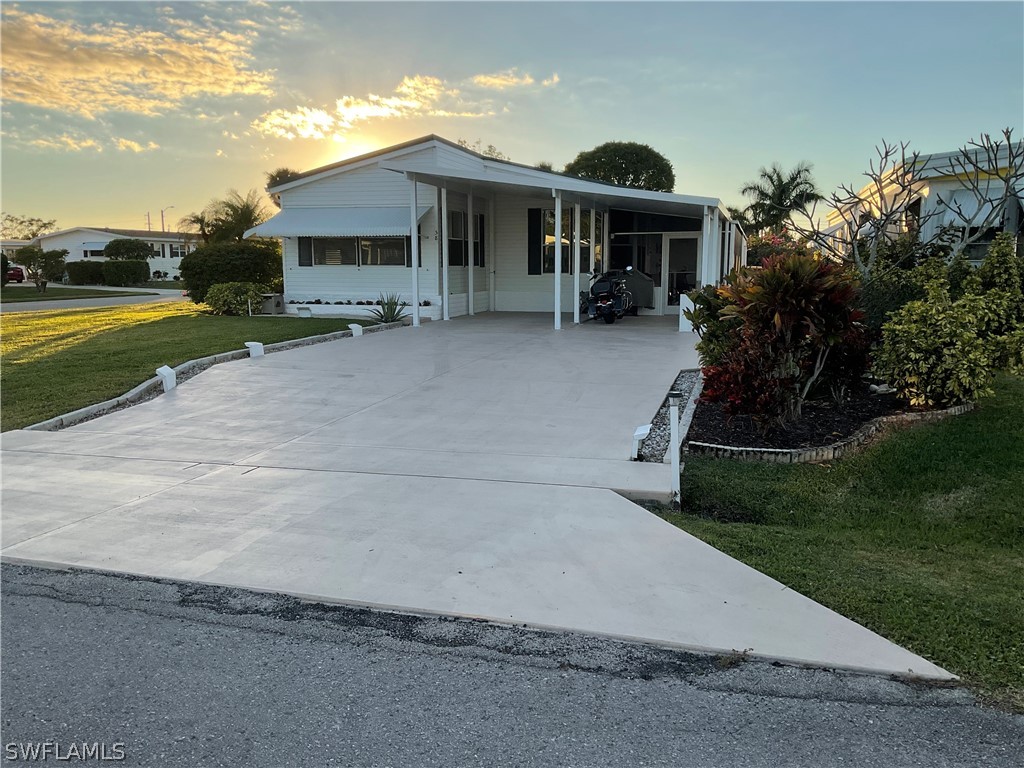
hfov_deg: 61.7
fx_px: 858
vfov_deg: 48.2
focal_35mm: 29
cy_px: 384
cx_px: 512
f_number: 1.8
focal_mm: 3
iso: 16
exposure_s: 1/1015
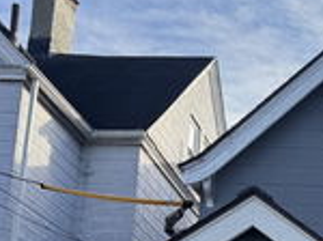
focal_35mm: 82
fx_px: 764
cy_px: 353
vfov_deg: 16.5
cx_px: 441
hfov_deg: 21.2
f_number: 1.78
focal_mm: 6.76
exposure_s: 1/2232
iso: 100
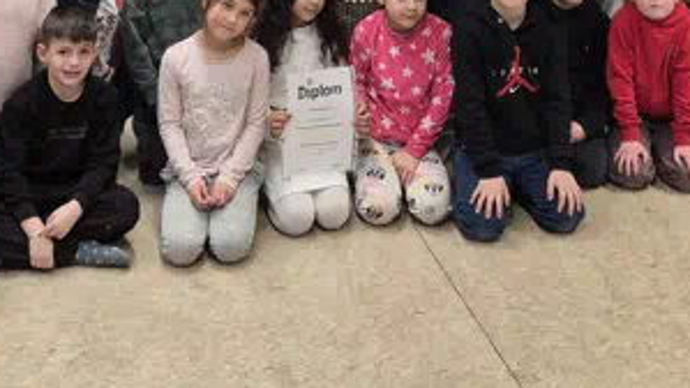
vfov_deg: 15.7
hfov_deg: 31.4
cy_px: -277
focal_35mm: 67
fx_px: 1226
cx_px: 374
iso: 64
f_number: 1.8
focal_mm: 5.4
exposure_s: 1/60
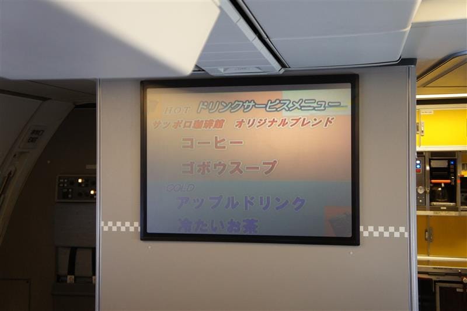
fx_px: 583
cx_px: 234
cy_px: 156
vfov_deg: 29.8
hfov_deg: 43.6
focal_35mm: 45
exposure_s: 1/50
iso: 800
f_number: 4.5
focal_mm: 30
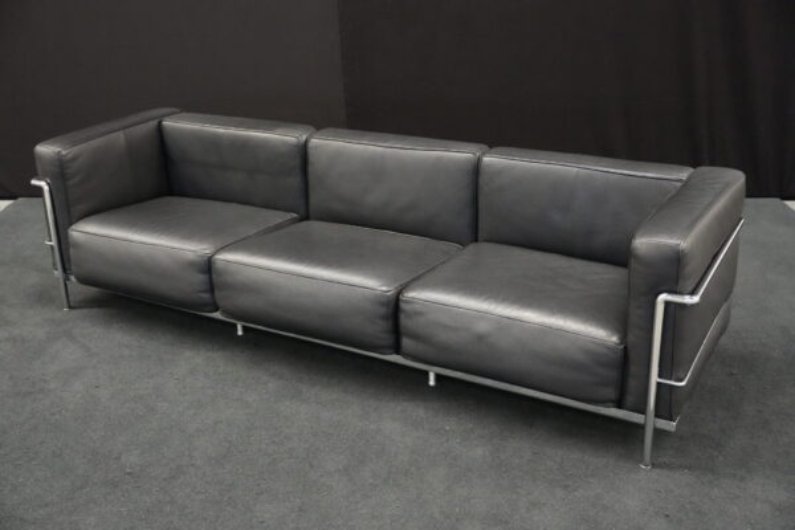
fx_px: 861
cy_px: 265
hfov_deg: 49.6
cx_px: 398
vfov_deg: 34.2
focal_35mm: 39
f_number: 4
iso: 12800
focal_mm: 39
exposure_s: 1/100
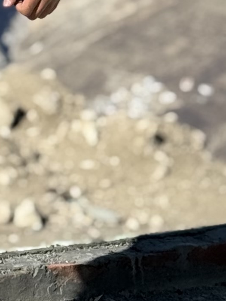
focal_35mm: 276
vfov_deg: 6.9
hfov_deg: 5.3
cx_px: -150
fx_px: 2402
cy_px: -325
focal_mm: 6.76
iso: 50
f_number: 1.78
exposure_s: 1/11364
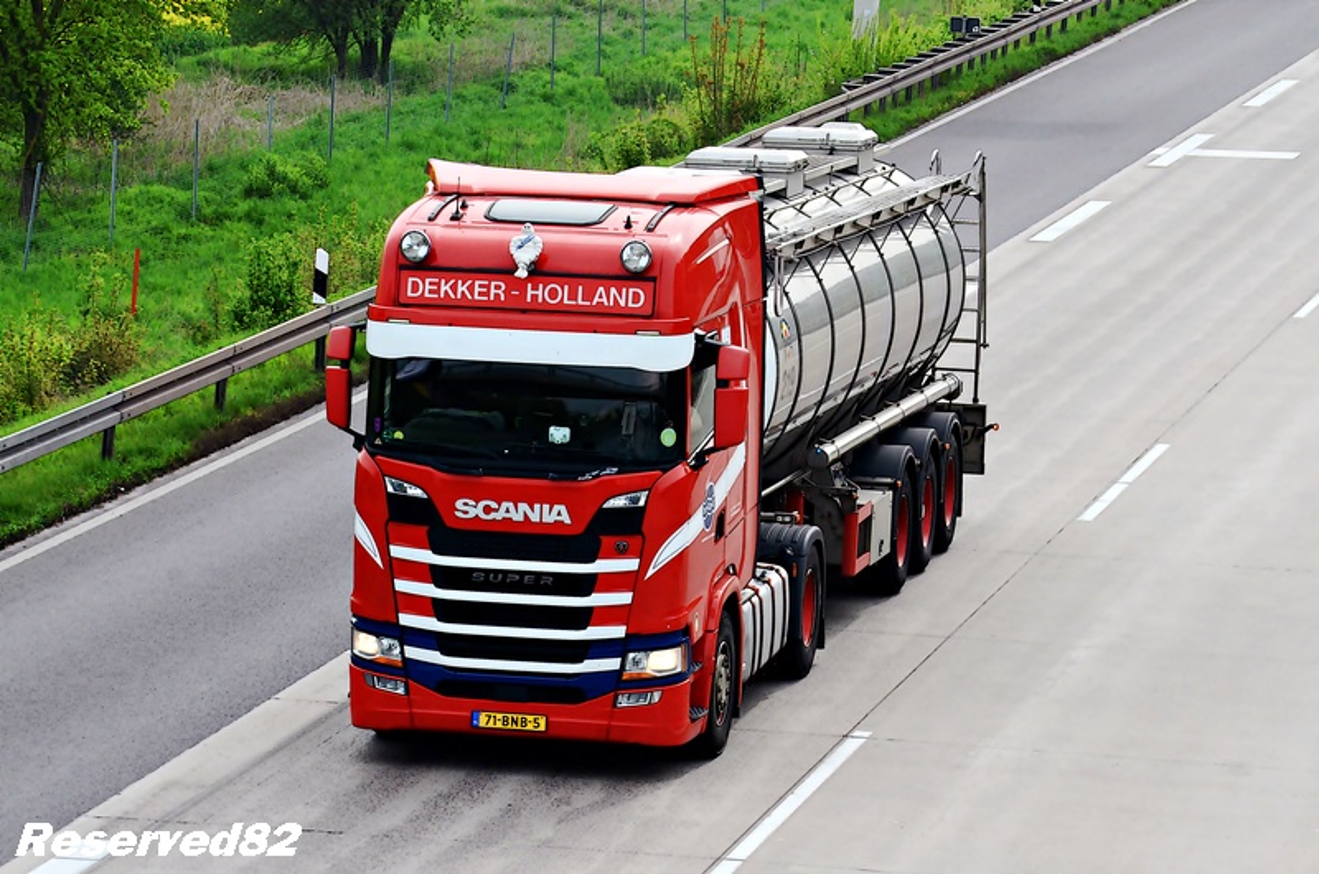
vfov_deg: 8.3
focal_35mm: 165
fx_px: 6033
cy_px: 437
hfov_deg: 12.5
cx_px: 660
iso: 800
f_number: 10
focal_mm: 110
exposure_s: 1/800
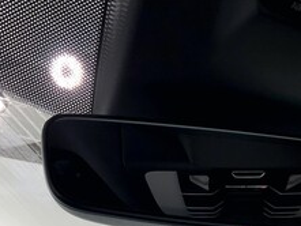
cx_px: 208
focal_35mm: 55
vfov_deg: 25.6
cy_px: 210
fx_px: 479
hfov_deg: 34.5
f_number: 1.8
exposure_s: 1/161
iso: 16
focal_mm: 3
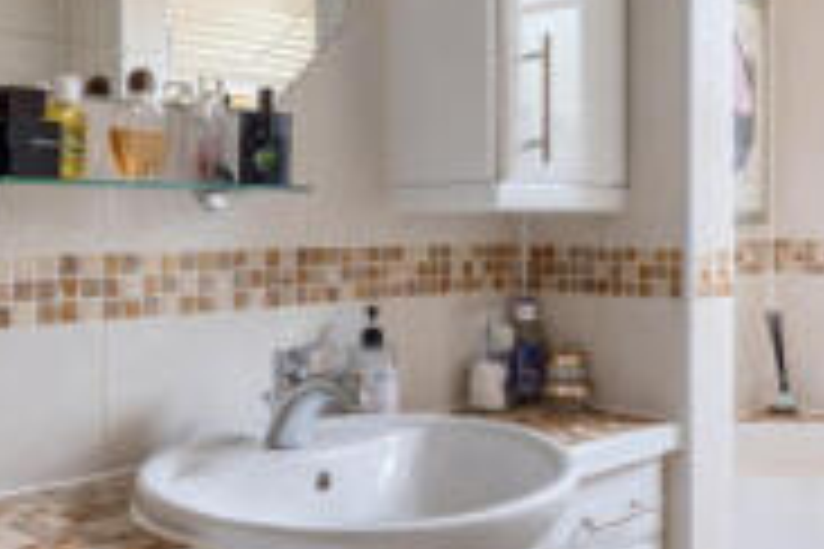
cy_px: 272
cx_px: 412
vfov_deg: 31.2
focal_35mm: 43
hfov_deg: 45.4
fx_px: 984
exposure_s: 1/2
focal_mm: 12
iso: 100
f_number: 8
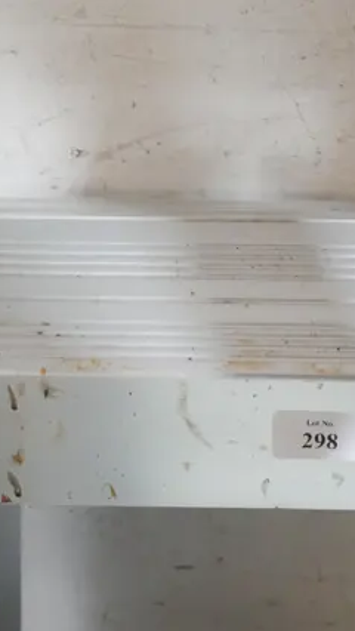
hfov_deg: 11.0
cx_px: 298
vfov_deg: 18.4
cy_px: 757
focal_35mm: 110
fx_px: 1839
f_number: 4.6
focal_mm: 21
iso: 3200
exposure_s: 1/60
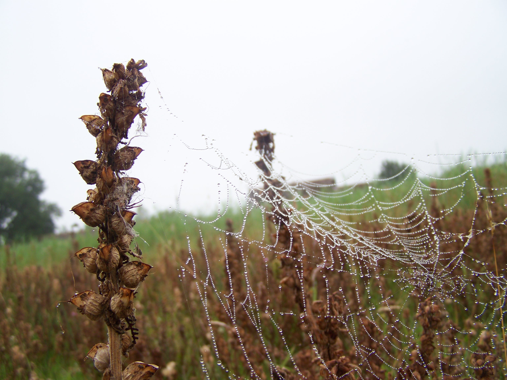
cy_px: 190
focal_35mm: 38
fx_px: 557
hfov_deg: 49.0
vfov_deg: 37.7
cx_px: 254
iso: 64
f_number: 2.8
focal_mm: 6.3
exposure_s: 1/250
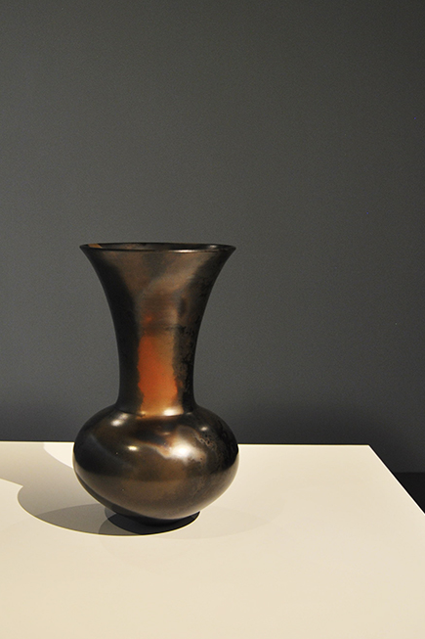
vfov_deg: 42.8
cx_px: 159
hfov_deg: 29.1
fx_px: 815
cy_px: 323
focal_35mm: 46
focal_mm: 20
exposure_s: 1/10
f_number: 4.5
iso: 200
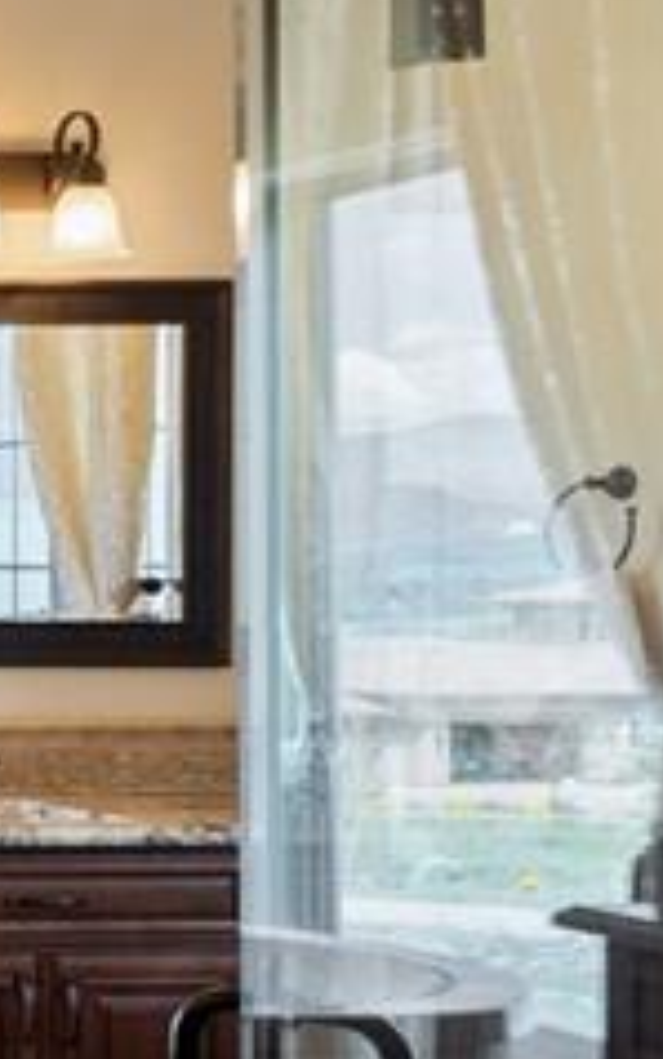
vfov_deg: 29.4
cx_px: -1170
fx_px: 2021
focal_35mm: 70
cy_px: 556
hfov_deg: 12.1
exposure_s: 1/20
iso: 500
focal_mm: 16
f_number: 8
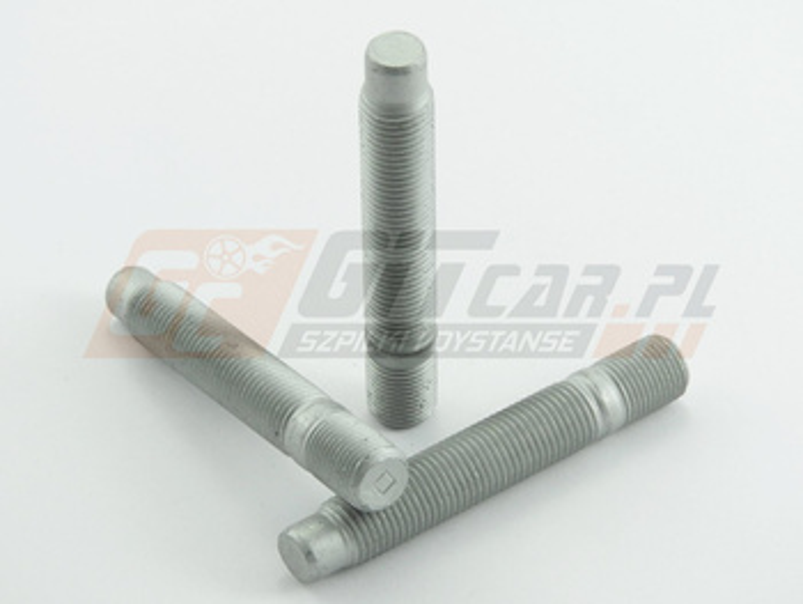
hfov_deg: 11.0
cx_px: 402
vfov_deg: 8.3
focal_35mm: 180
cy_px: 302
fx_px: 4178
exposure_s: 1/125
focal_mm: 32.2
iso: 400
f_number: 6.7
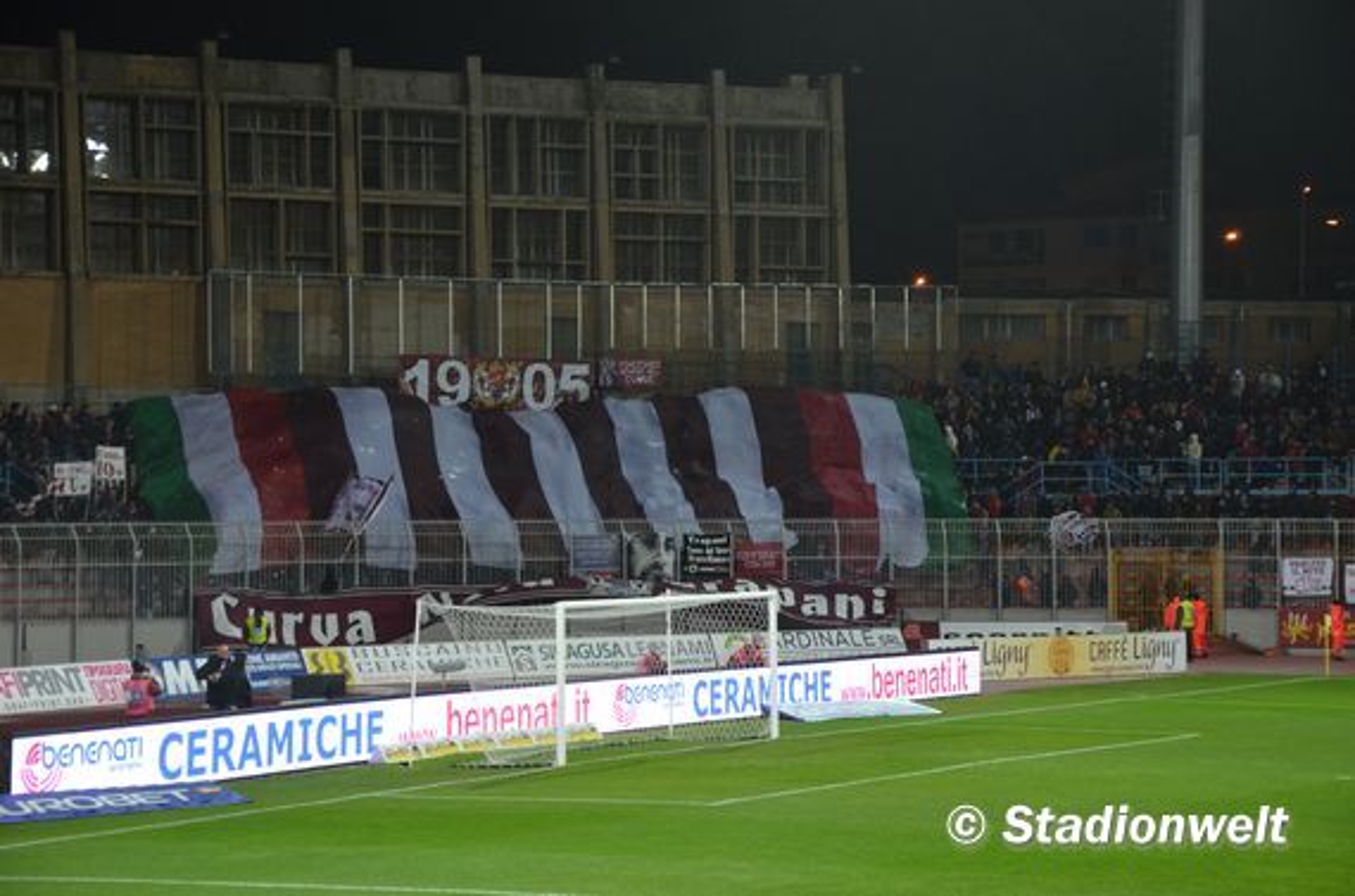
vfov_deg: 13.7
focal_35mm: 99
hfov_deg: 20.7
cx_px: 678
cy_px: 448
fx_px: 3717
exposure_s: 1/60
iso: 720
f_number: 5.3
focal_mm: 66
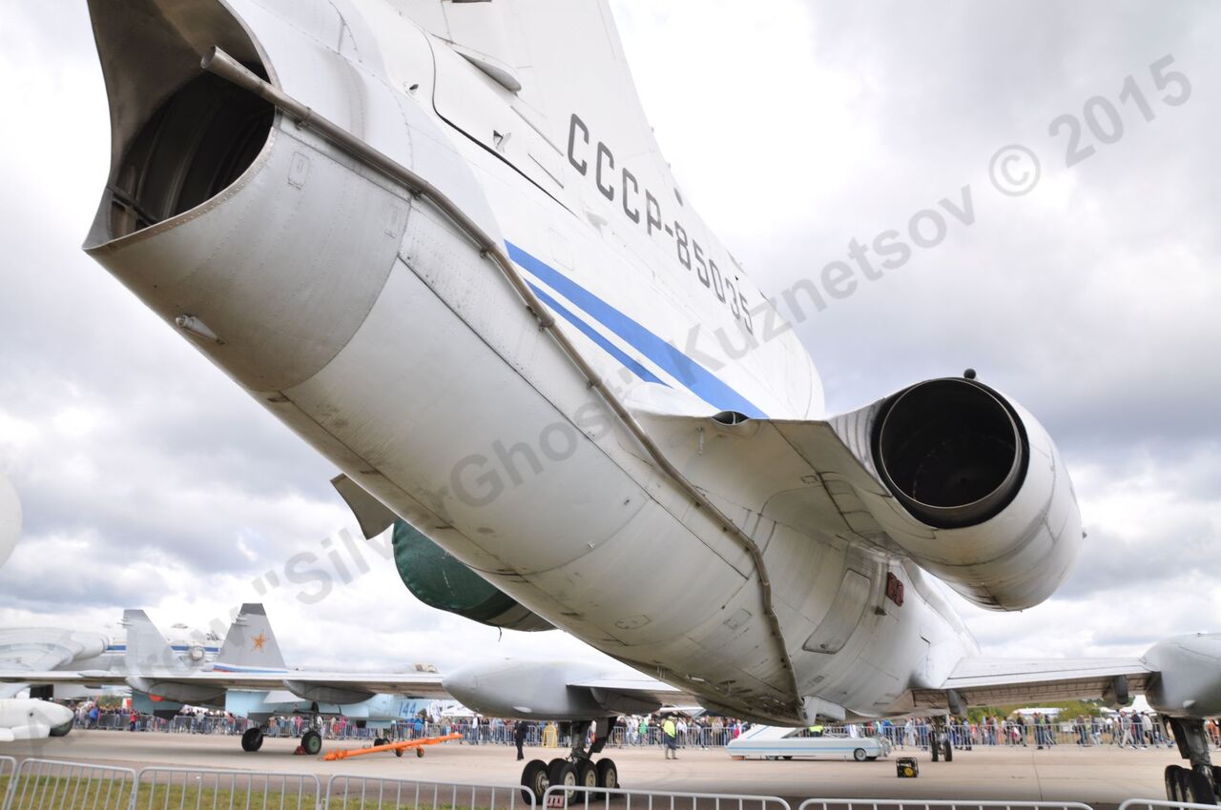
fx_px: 864
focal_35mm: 26
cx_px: 610
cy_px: 405
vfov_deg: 50.3
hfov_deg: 70.5
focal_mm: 17
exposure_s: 1/125
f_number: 8
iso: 200
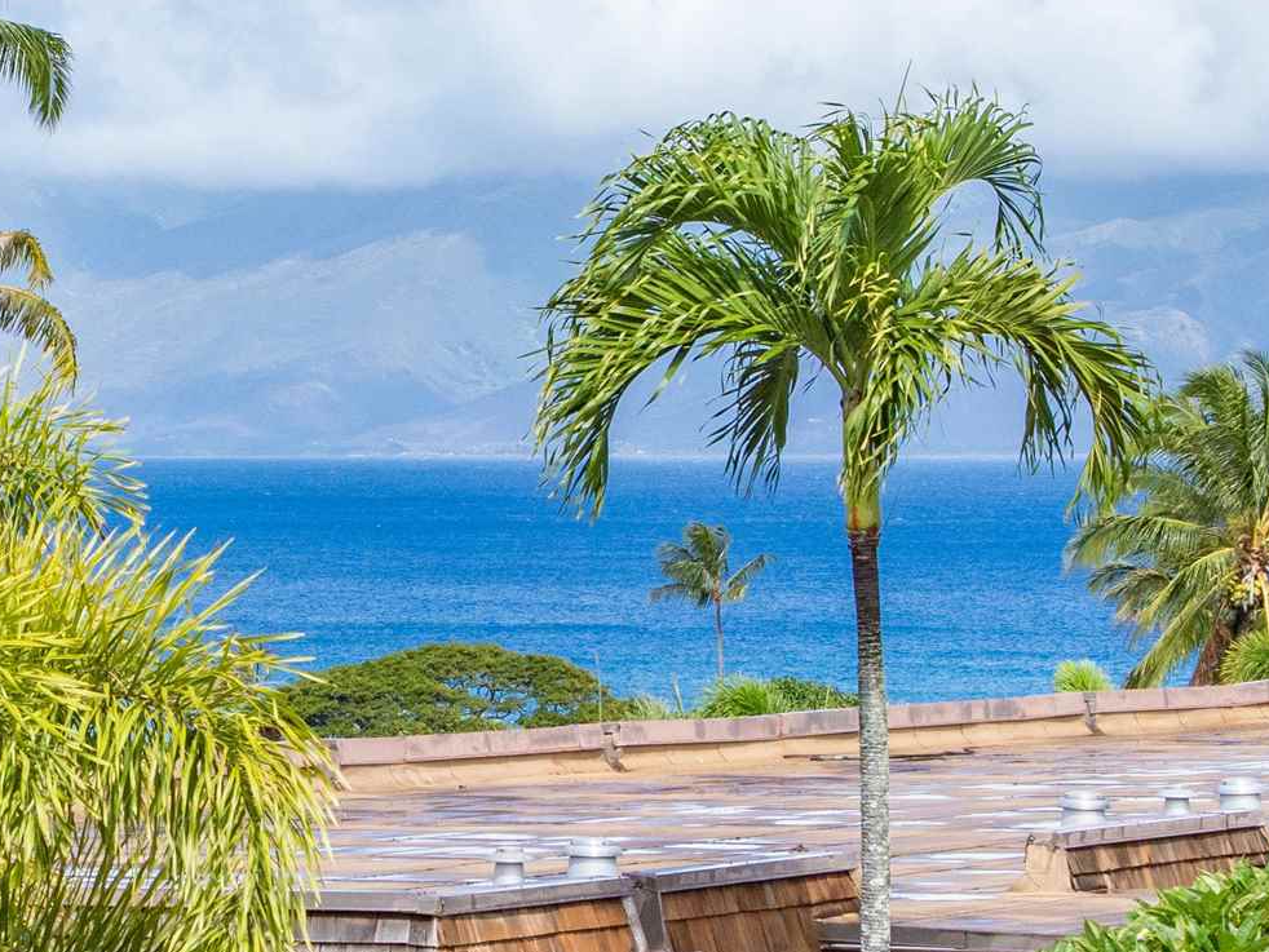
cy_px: 568
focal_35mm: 225
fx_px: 8250
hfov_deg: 8.8
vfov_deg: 6.6
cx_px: 163
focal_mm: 36
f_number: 8
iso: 400
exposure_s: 1/500
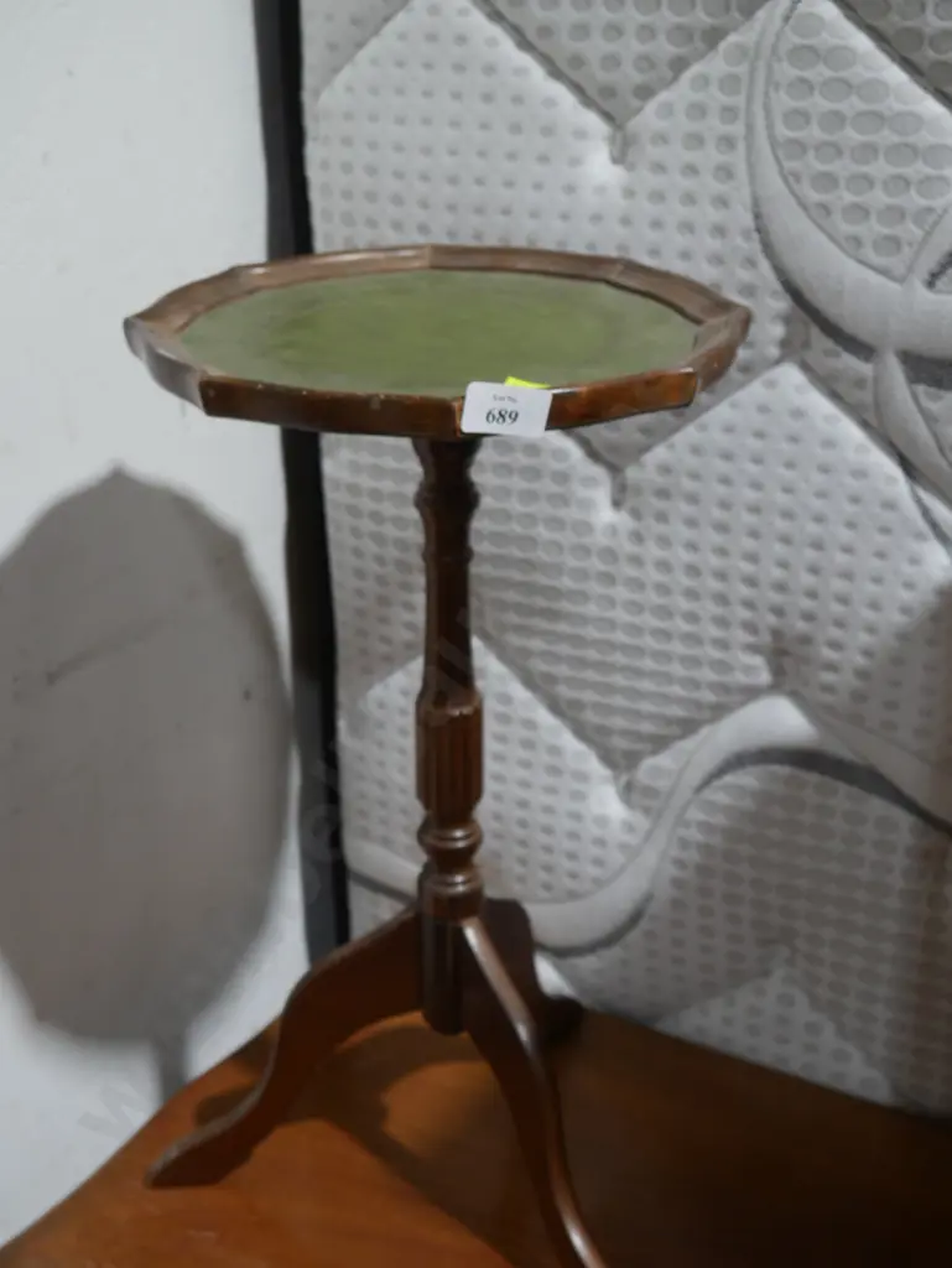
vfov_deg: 38.2
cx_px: 476
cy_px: 634
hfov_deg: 29.1
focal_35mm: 50
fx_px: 1832
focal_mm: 25
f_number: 5.3
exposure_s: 1/60
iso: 500
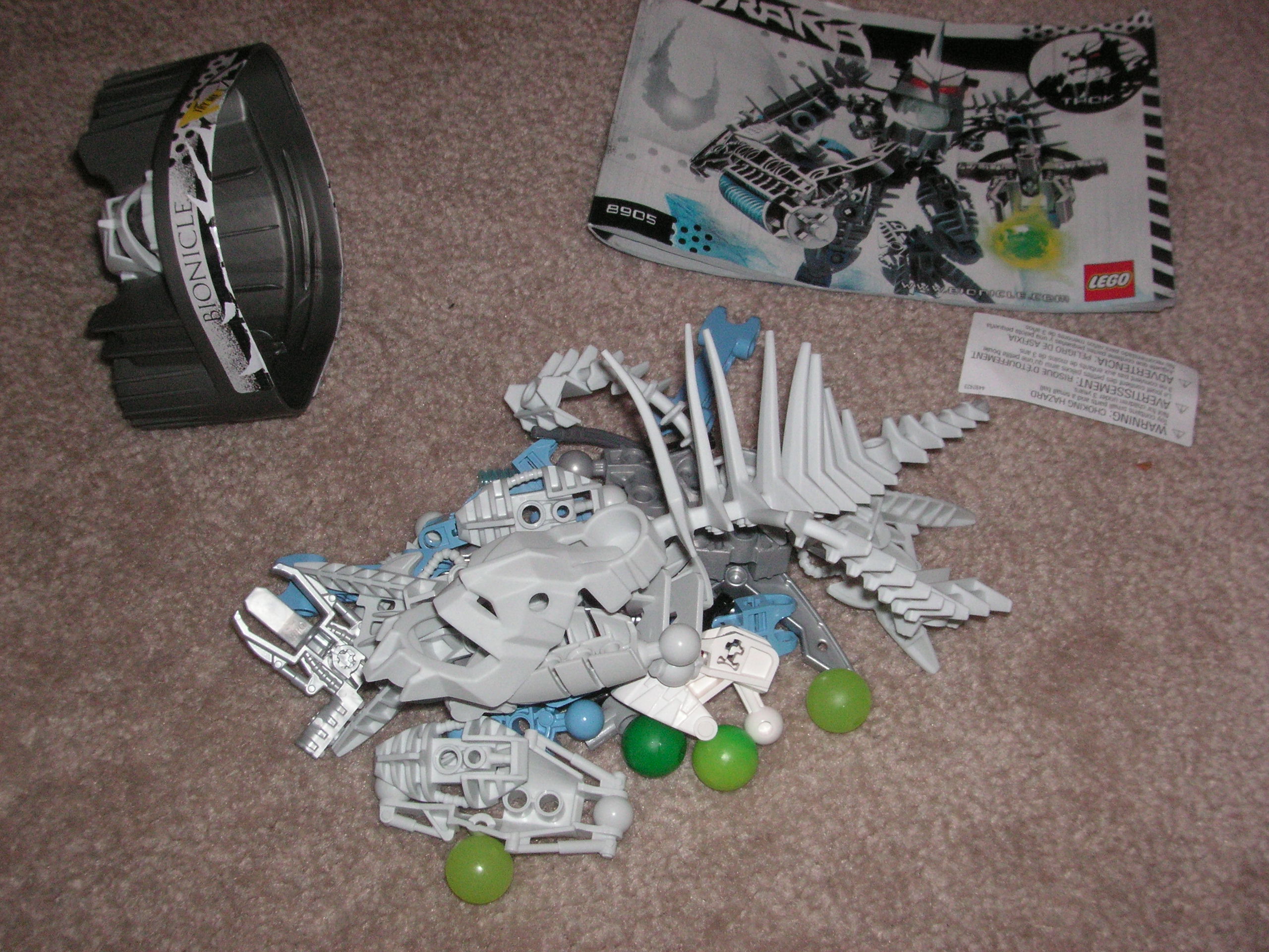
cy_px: 476
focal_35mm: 38
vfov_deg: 37.7
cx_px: 634
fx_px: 1393
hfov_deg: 49.0
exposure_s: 1/45
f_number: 6.6
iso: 160
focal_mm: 6.3
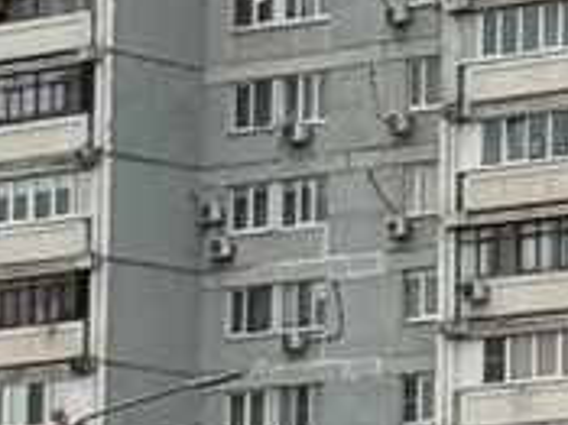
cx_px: 721
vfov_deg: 4.2
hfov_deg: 5.5
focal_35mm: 356
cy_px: 159
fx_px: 5837
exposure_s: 1/450
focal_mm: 6.76
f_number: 1.78
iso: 64
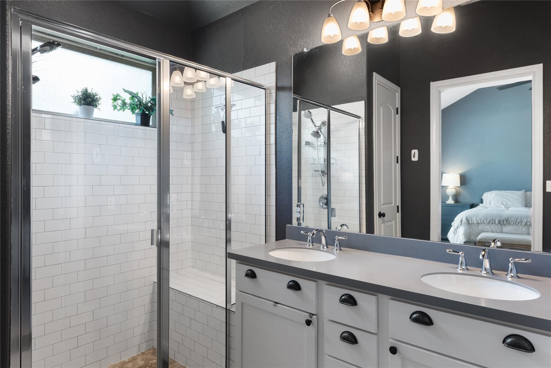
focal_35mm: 22
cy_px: 184
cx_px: 276
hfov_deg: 78.6
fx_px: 337
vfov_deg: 57.2
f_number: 8
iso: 400
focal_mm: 22
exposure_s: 1/6
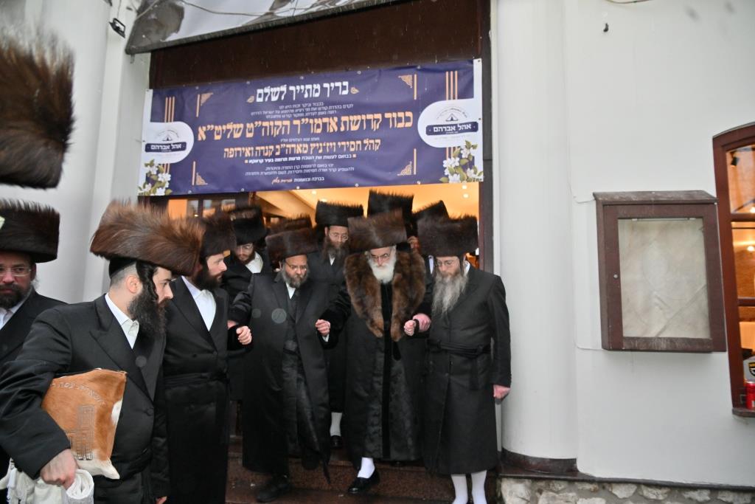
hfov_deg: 73.7
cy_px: 252
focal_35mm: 24
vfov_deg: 53.1
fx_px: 503
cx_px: 378
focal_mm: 24
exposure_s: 1/200
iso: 1600
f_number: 4
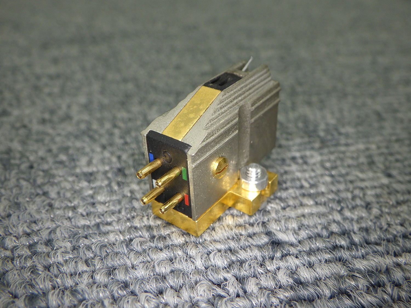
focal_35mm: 34
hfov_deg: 54.0
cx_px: 206
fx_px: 404
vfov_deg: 41.8
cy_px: 154
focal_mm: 6.1
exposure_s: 1/60
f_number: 3.8
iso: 125
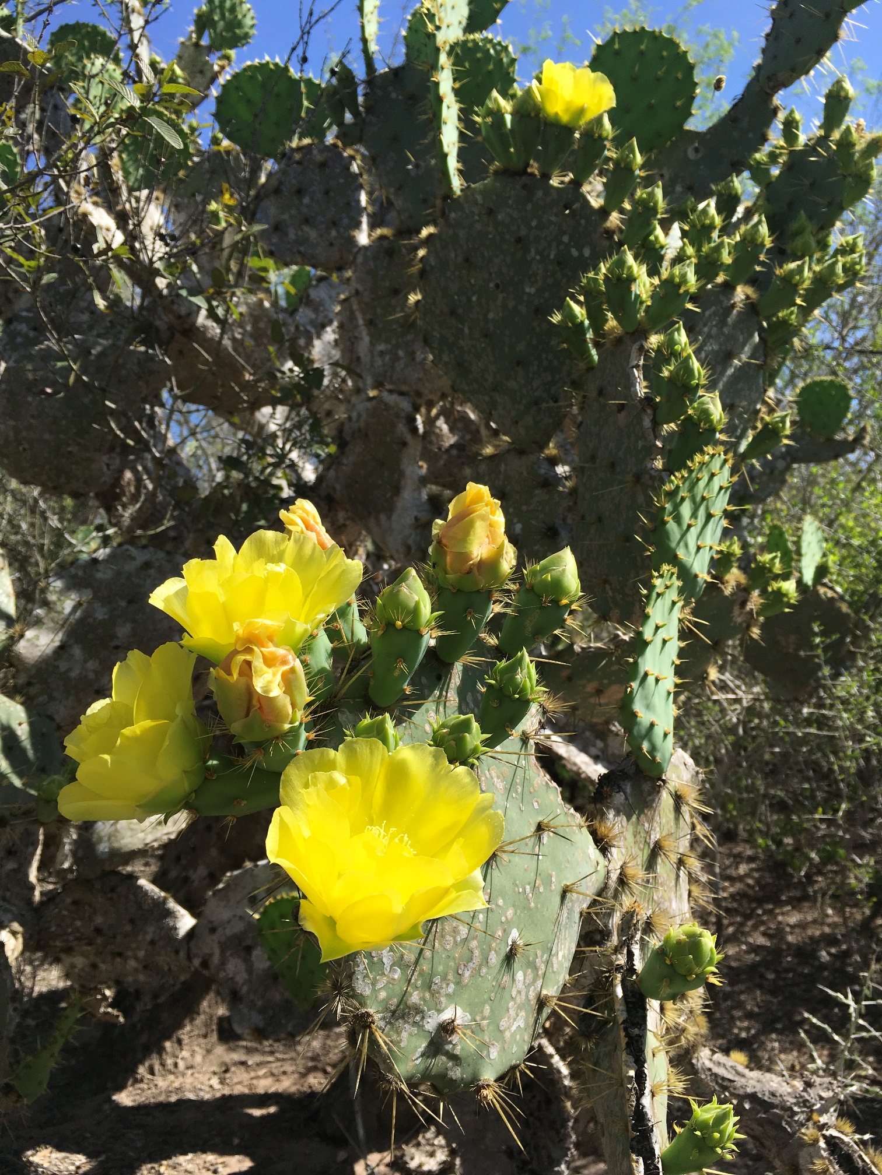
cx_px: 441
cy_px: 588
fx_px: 985
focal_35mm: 29
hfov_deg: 48.2
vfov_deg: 61.7
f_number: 2.2
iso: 25
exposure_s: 1/1832
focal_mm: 4.15
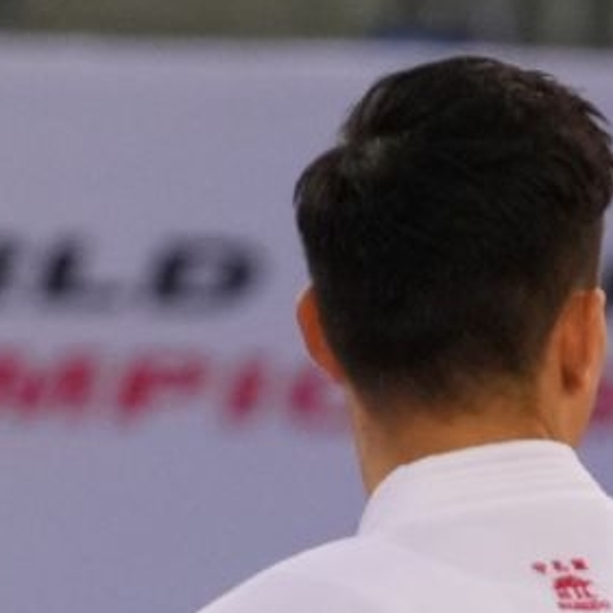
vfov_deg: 1.1
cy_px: 1023
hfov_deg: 1.1
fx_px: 32737
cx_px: 1139
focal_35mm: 1634
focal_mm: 200
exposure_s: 1/1000
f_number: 2.8
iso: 1600
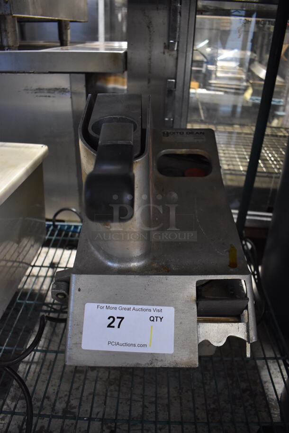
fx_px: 325
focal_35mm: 27
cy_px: 216
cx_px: 144
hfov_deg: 48.0
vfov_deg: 67.3
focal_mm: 18
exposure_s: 1/30
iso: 1800
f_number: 3.5
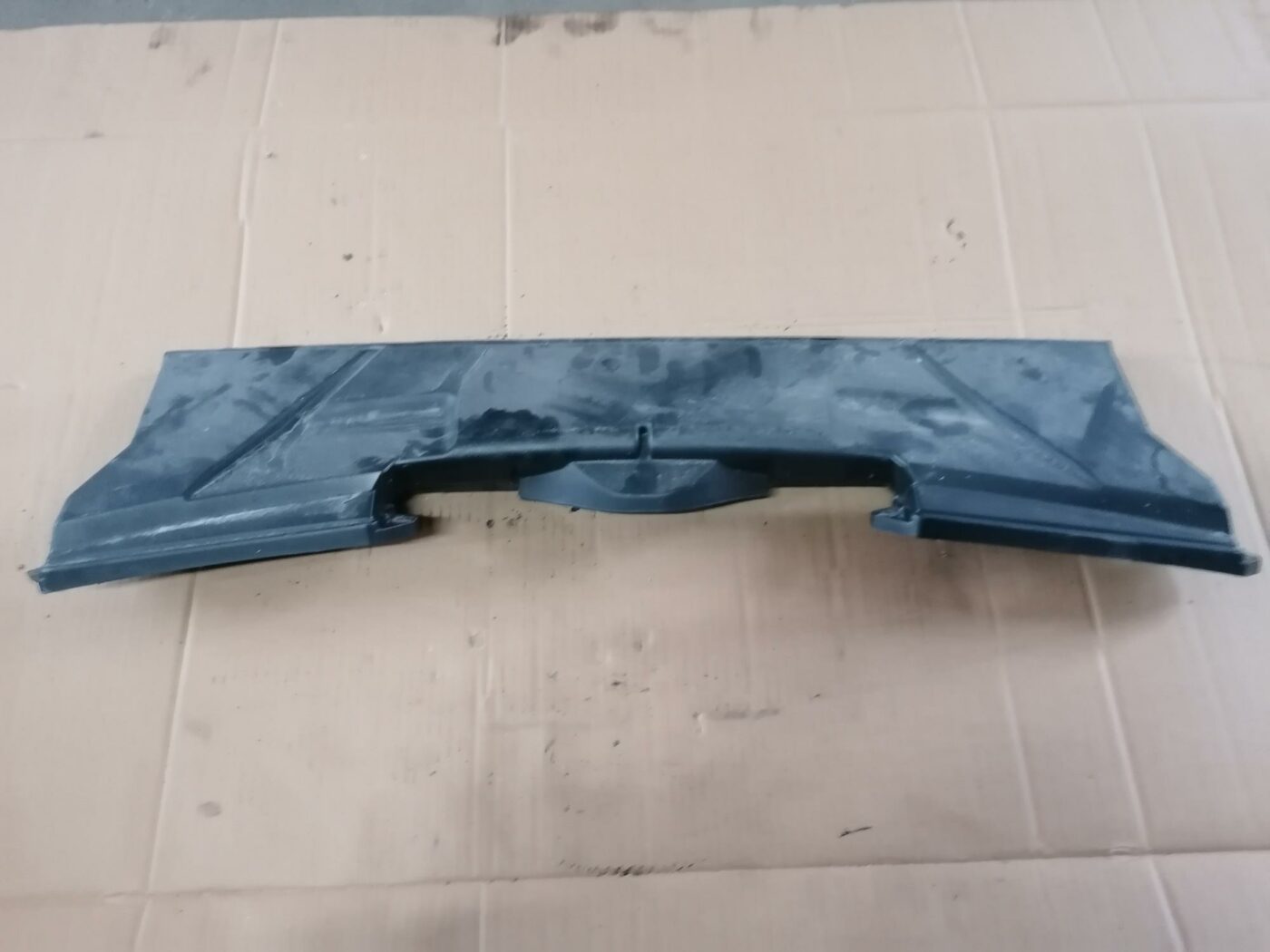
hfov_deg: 65.3
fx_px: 991
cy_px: 476
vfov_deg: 51.4
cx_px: 635
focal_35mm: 27
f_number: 1.8
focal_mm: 4.75
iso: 640
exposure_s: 1/16.7
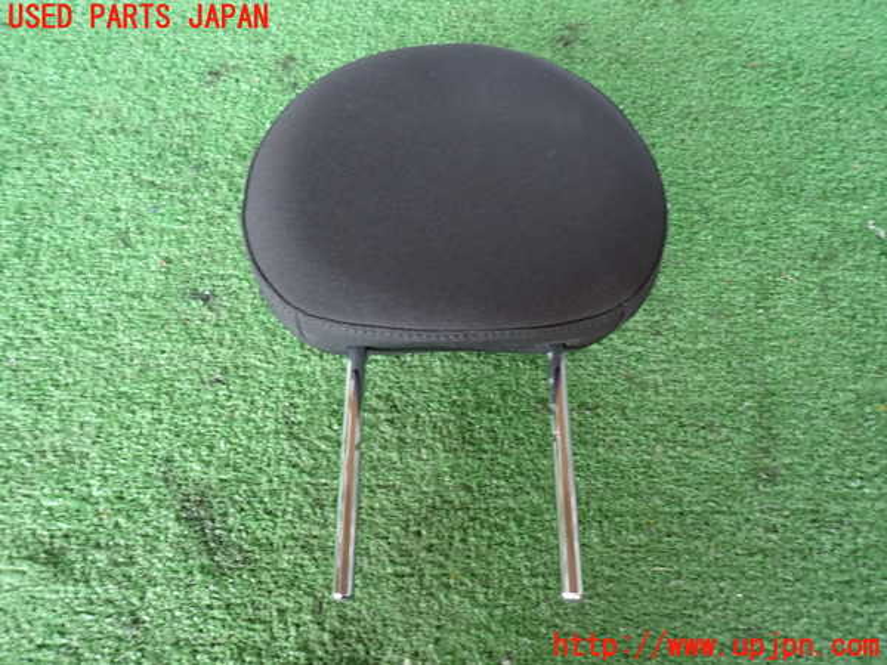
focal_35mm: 25
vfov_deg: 54.9
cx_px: 444
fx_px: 641
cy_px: 332
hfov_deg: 69.4
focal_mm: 4.5
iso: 200
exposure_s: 1/40
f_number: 2
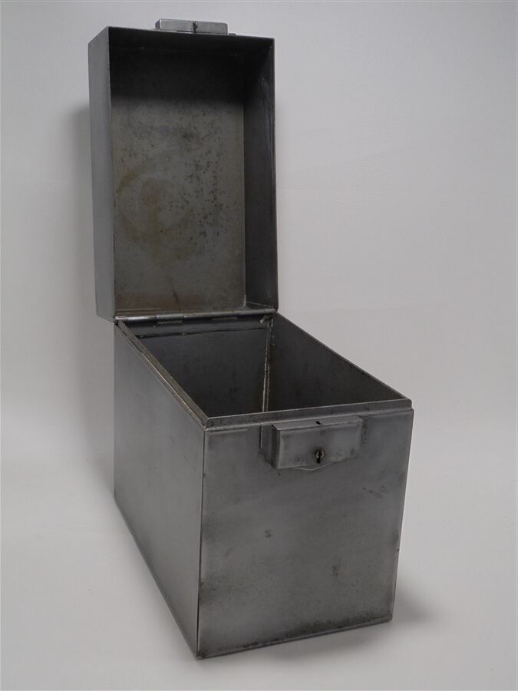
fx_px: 858
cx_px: 259
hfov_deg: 33.6
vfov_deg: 43.9
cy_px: 346
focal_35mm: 43
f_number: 4.5
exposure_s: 1/50
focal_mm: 7.8
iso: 100
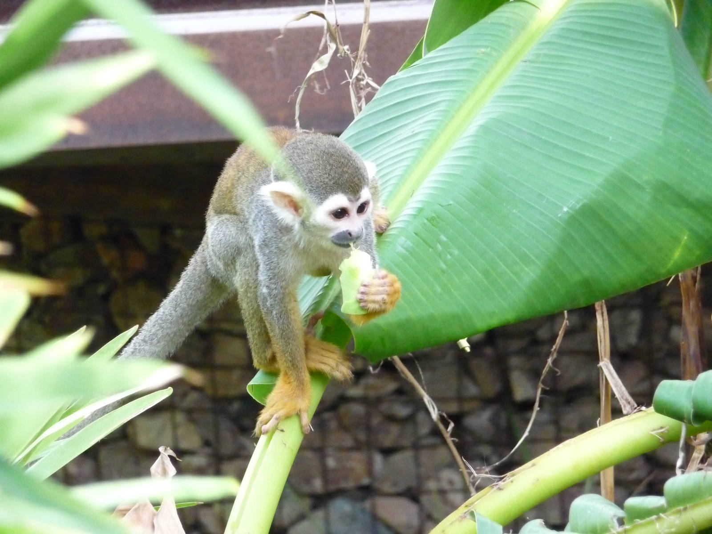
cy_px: 267
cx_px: 356
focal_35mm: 264
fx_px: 5430
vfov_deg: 5.6
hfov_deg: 7.5
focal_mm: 45.4
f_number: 4.9
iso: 800
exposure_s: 1/160
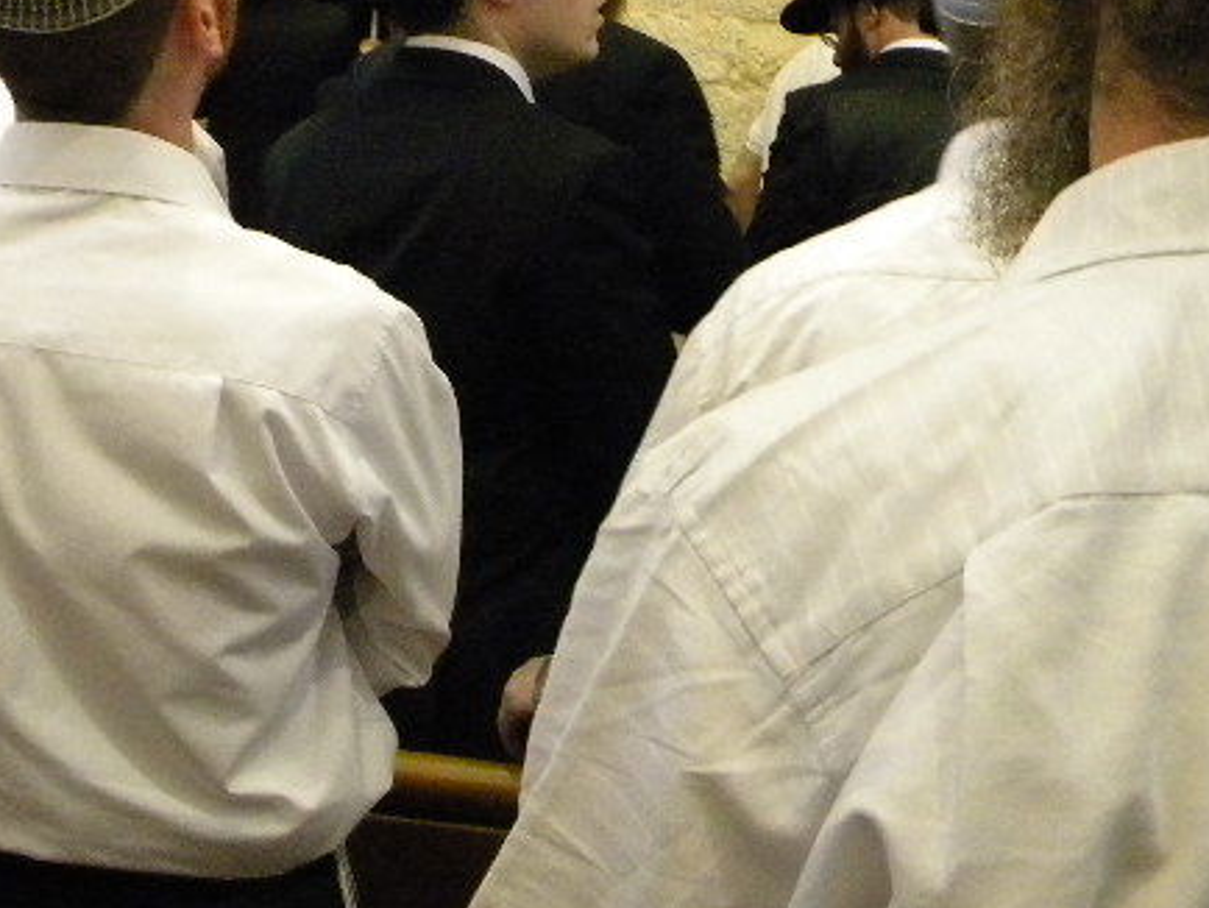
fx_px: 2306
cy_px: 134
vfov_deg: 21.9
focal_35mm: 66
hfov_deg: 29.3
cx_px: 507
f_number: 3.5
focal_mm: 5
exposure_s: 1/31.4
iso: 800
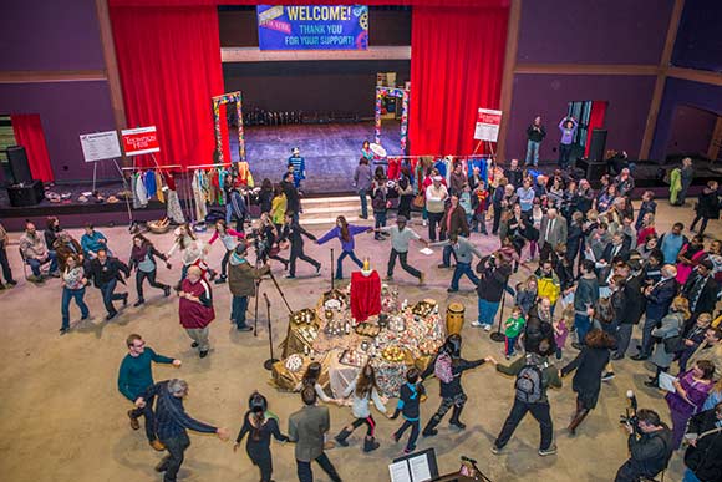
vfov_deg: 53.2
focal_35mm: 24
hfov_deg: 73.7
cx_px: 361
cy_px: 241
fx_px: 481
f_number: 5.6
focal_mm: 24
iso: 400
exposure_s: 1/60
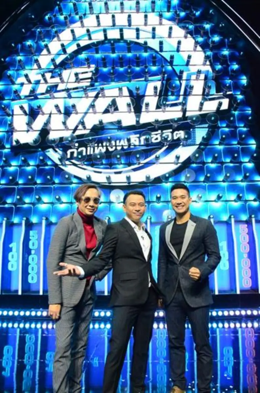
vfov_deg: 62.1
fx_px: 327
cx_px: 130
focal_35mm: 30
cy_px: 196
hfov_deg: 43.4
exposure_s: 1/320
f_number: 4
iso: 5000
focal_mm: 20
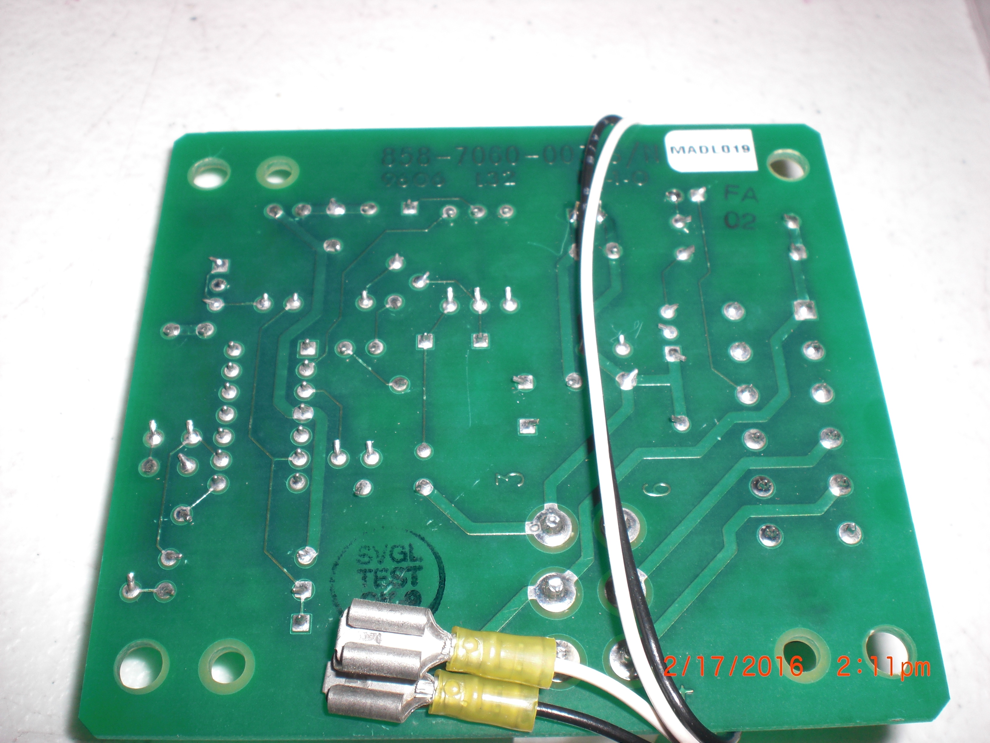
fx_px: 1087
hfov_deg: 49.0
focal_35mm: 38
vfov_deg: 37.7
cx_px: 495
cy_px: 372
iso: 64
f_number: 5.6
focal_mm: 6.3
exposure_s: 1/60
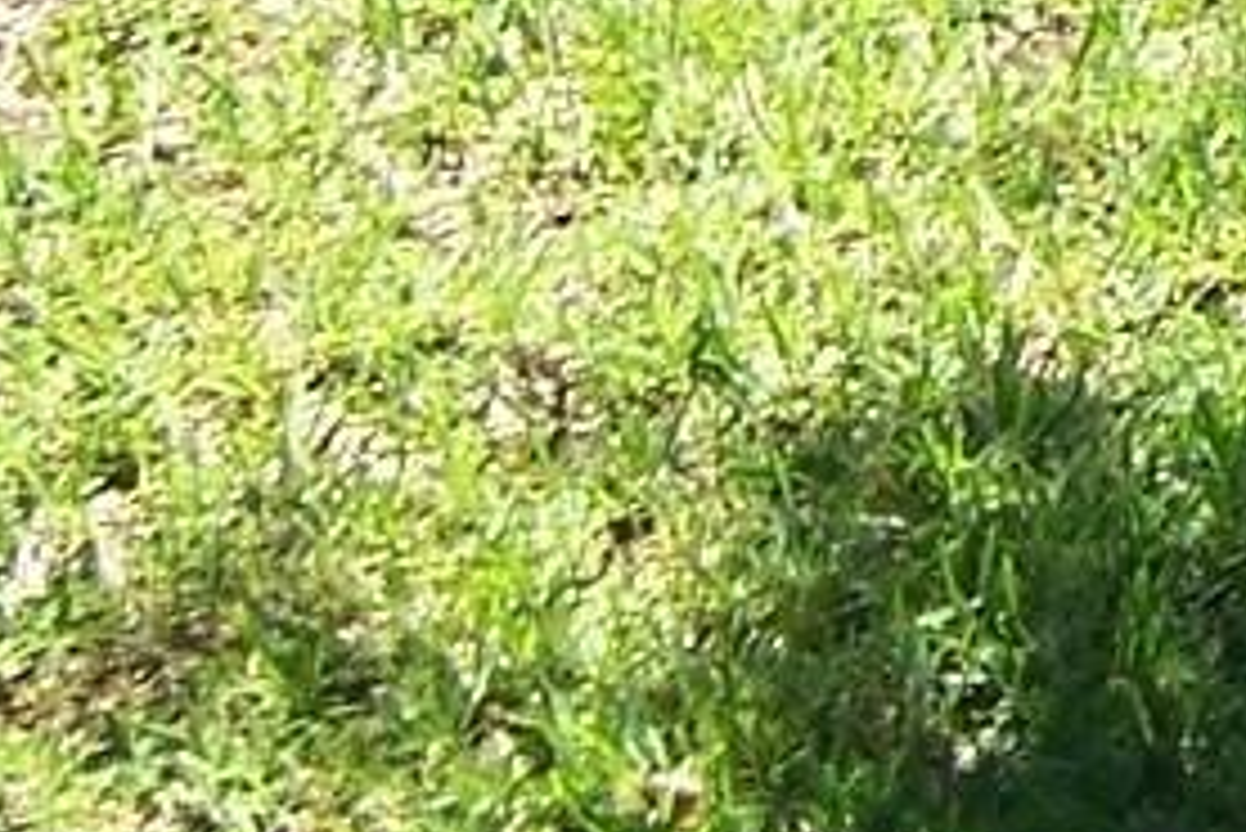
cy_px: -1232
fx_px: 4640
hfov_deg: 13.3
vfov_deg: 9.1
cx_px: 2438
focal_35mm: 134
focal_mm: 3.8
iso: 64
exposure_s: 1/320
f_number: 2.8
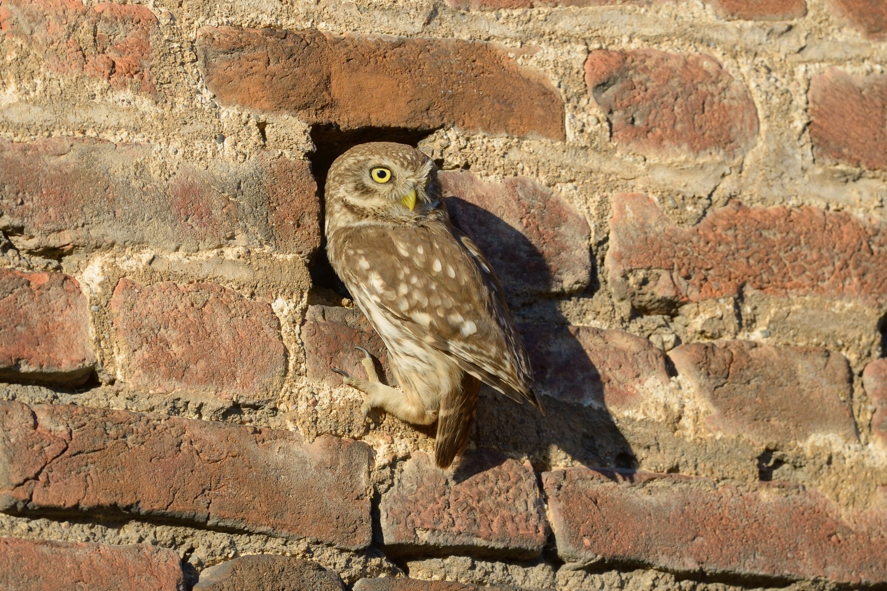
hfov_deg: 2.4
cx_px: 444
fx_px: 20937
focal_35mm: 850
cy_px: 296
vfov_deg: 1.6
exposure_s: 1/1600
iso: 800
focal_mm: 850
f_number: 6.3
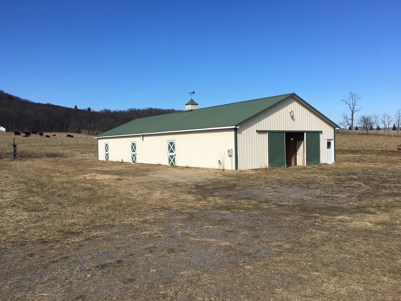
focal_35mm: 29
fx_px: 336
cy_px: 150
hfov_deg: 61.7
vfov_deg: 48.2
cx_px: 200
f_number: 2.2
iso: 25
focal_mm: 4.15
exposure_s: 1/1876
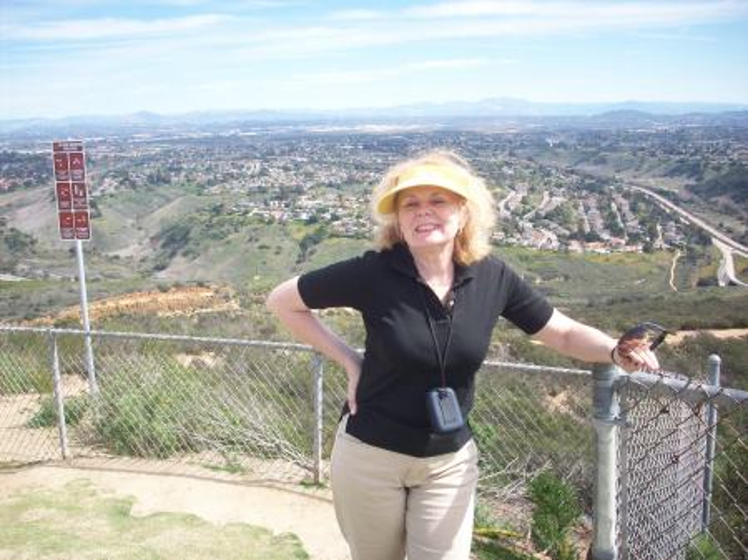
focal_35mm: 37
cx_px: 374
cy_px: 280
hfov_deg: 50.2
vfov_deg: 38.6
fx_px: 799
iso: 80
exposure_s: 1/696
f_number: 2.8
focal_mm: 6.2
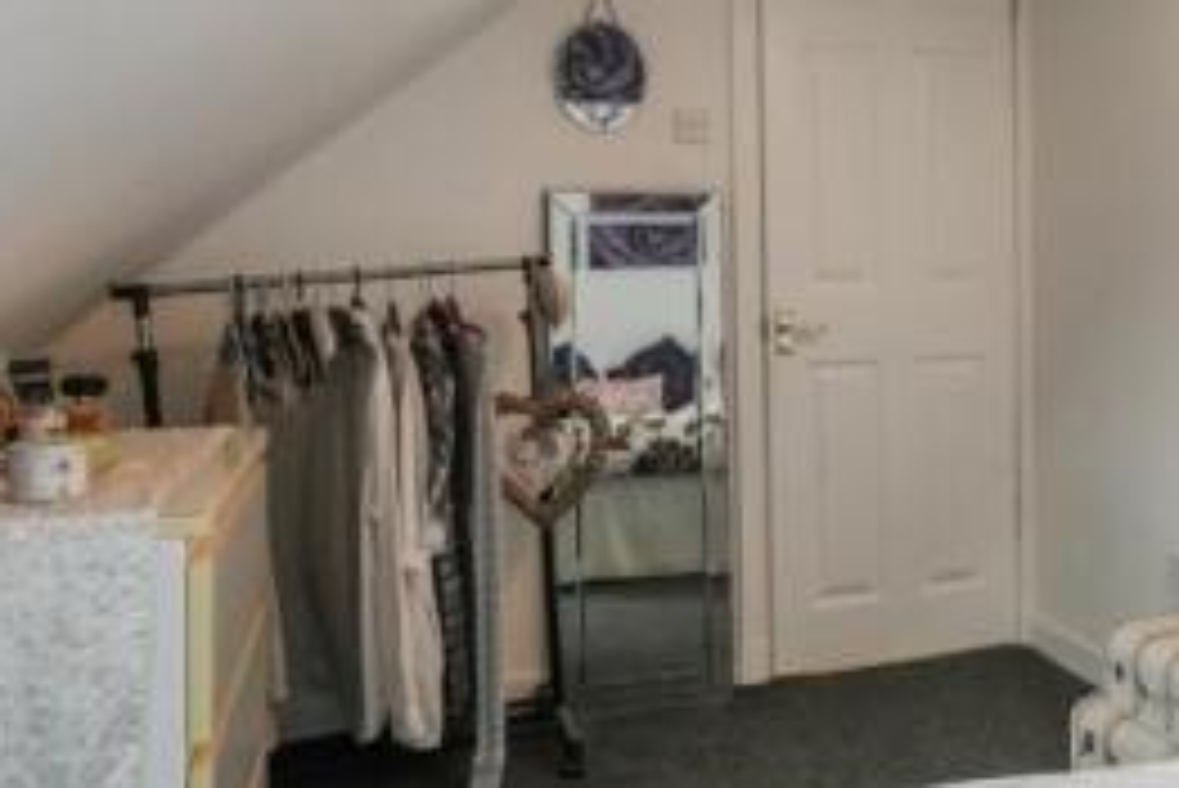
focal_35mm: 40
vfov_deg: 33.3
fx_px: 1311
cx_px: 1019
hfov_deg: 44.8
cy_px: 299
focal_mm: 16
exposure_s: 1/100
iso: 3200
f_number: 9
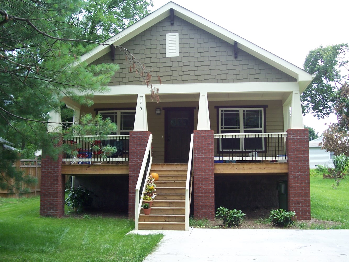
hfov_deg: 44.8
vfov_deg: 34.4
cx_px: 174
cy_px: 131
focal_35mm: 42
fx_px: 423
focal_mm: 7
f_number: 3
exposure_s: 1/250
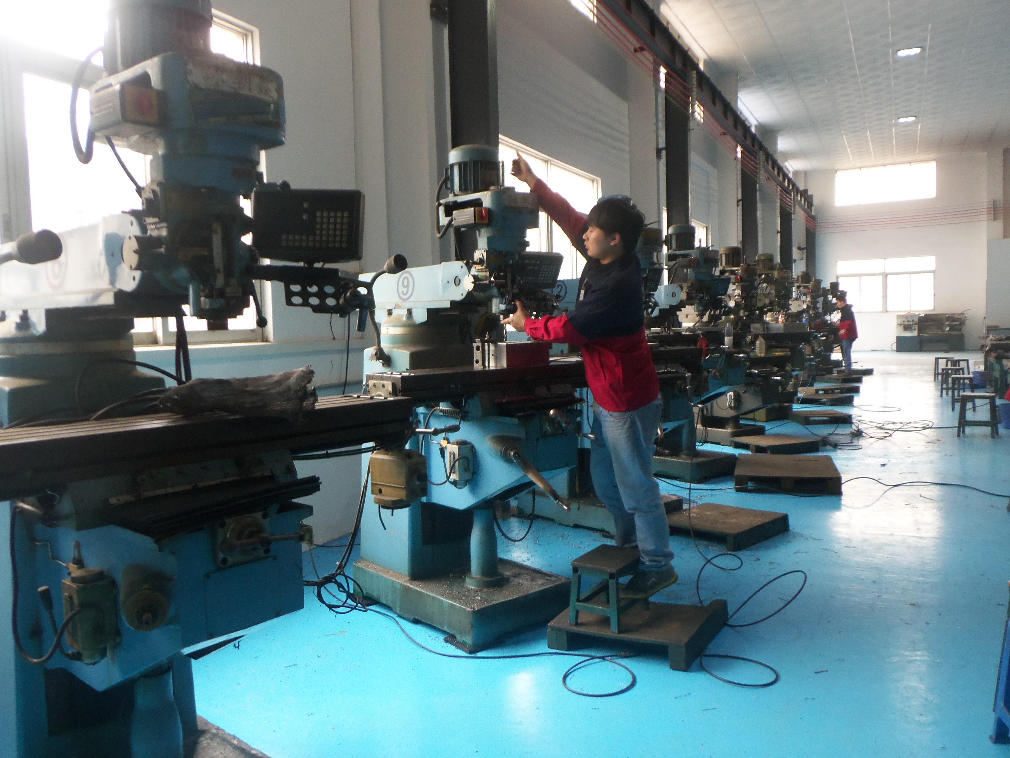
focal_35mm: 28
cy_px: 379
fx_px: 817
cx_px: 505
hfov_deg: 63.4
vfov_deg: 49.7
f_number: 3.3
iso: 125
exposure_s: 1/30
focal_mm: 5.1
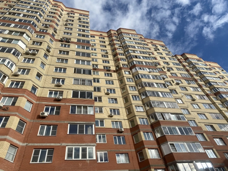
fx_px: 171
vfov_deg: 53.1
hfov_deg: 67.3
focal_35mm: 26
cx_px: 114
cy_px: 86
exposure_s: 1/2890
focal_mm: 4.25
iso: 32
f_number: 1.8
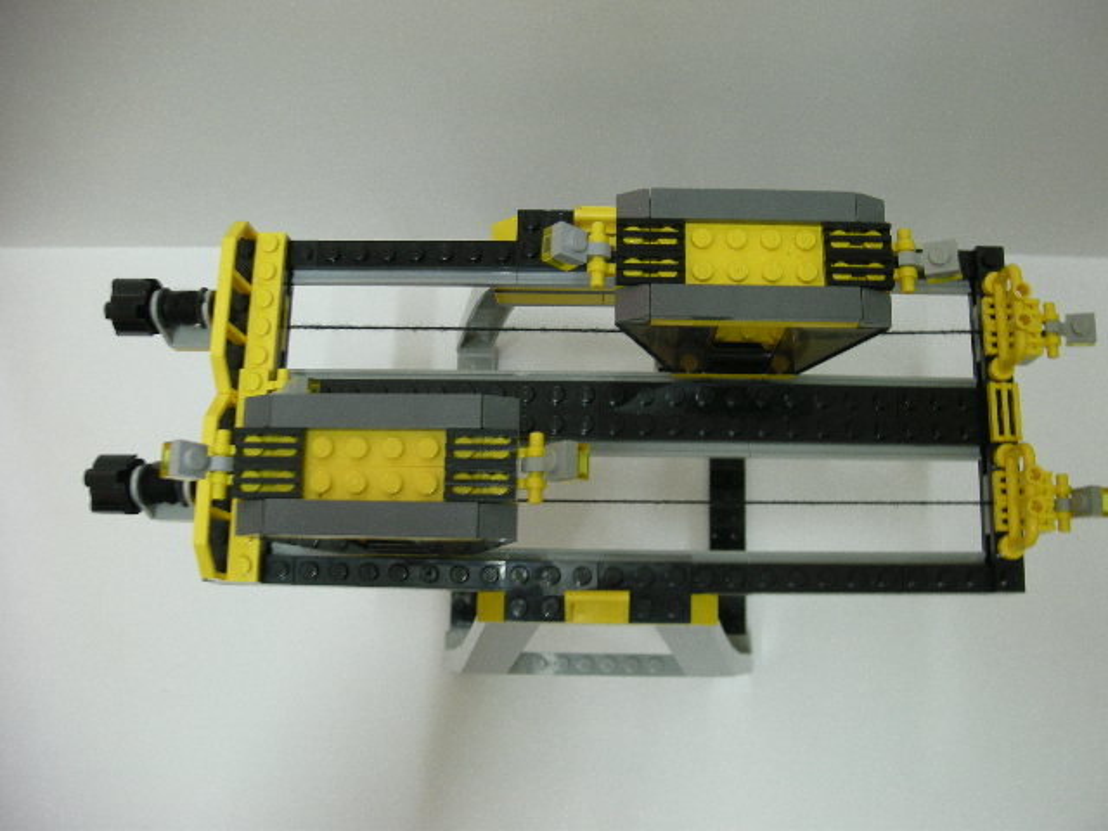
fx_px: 1120
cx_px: 554
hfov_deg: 52.6
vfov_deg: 40.7
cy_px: 416
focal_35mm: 35
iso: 122
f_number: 2.8
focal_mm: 5.7
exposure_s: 1/7.9
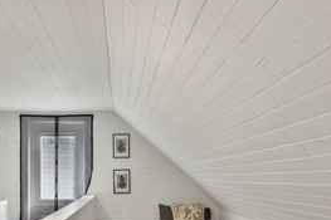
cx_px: 122
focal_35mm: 39
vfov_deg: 33.5
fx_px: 358
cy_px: 164
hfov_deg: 49.1
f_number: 5.6
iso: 250
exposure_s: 1/5
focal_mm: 16
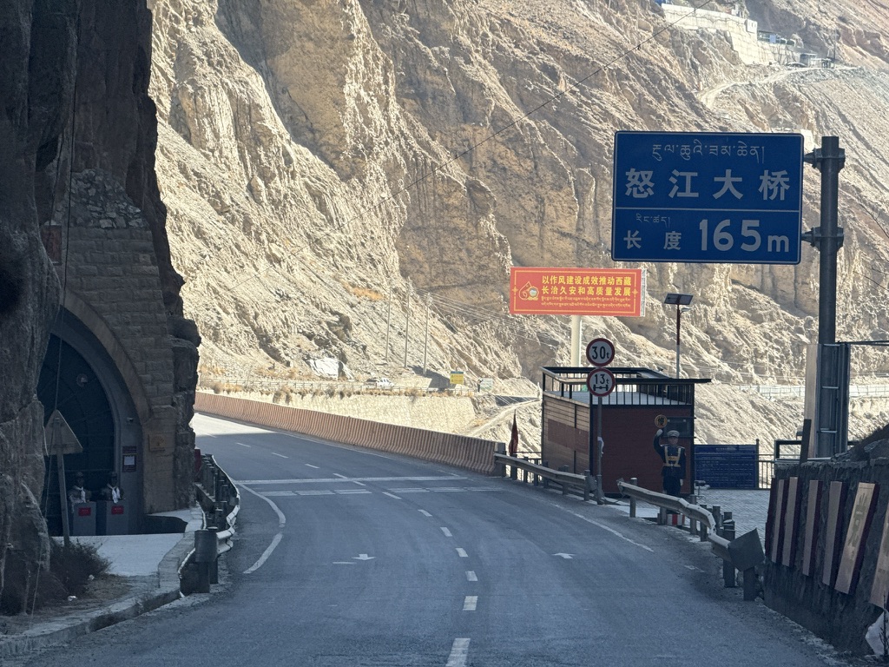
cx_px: 444
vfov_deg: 12.3
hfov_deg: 16.4
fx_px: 3082
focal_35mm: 120
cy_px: 334
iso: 50
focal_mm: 15.66
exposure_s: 1/393
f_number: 2.8
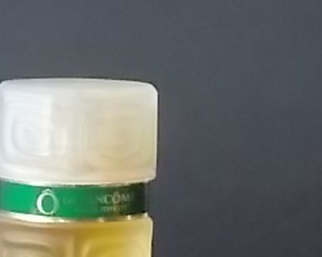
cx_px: 69
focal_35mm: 284
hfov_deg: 6.8
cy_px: 275
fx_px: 2705
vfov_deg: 5.4
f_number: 6
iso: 800
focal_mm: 20.1
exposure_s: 1/80
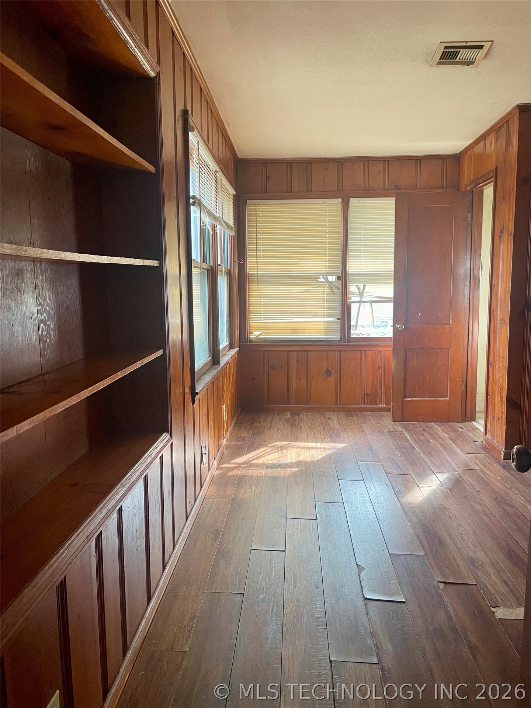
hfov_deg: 53.1
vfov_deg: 67.3
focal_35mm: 26
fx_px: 532
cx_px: 266
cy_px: 354
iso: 125
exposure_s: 1/83
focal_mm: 4.2
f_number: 1.6
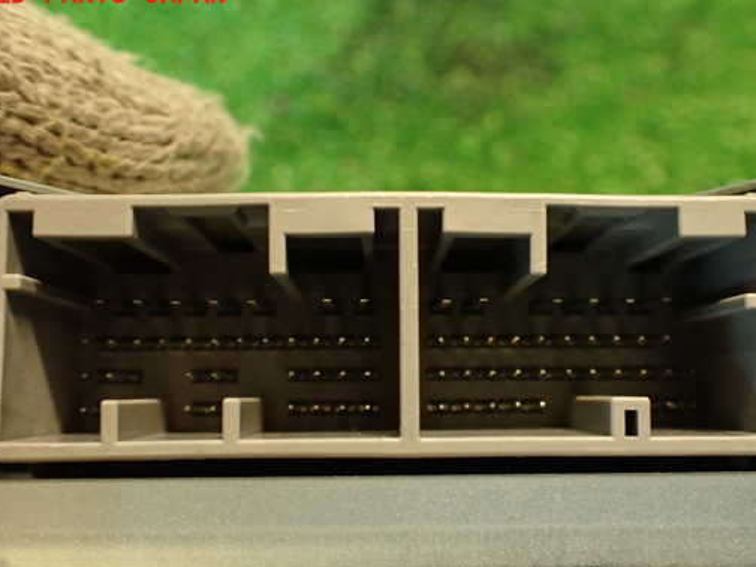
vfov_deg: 37.7
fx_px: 830
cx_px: 403
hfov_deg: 48.9
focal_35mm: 38
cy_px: 311
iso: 500
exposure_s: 1/30
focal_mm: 5.79
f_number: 2.4
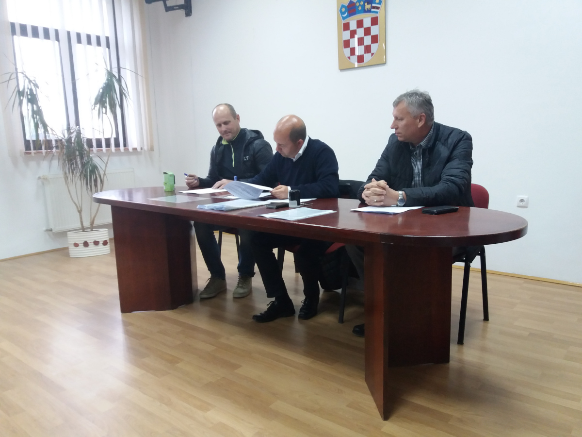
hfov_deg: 63.4
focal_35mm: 28
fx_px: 471
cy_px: 218
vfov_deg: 49.7
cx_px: 291
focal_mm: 3.7
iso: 160
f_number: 1.9
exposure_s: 1/20
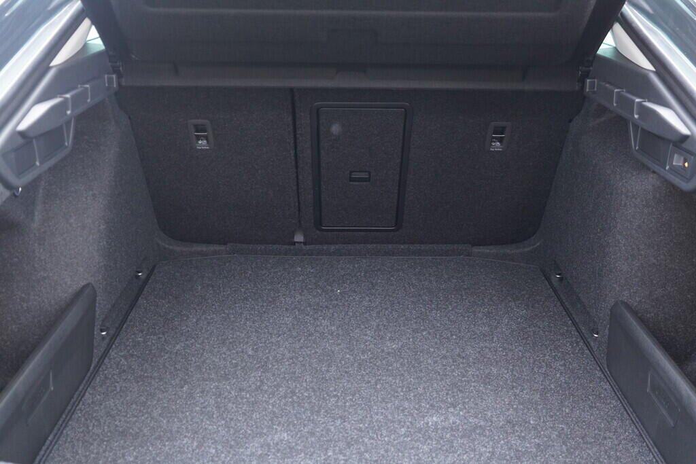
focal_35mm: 36
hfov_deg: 53.1
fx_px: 696
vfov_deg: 36.9
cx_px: 348
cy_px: 232
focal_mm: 24
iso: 1250
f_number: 2.8
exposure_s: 1/40
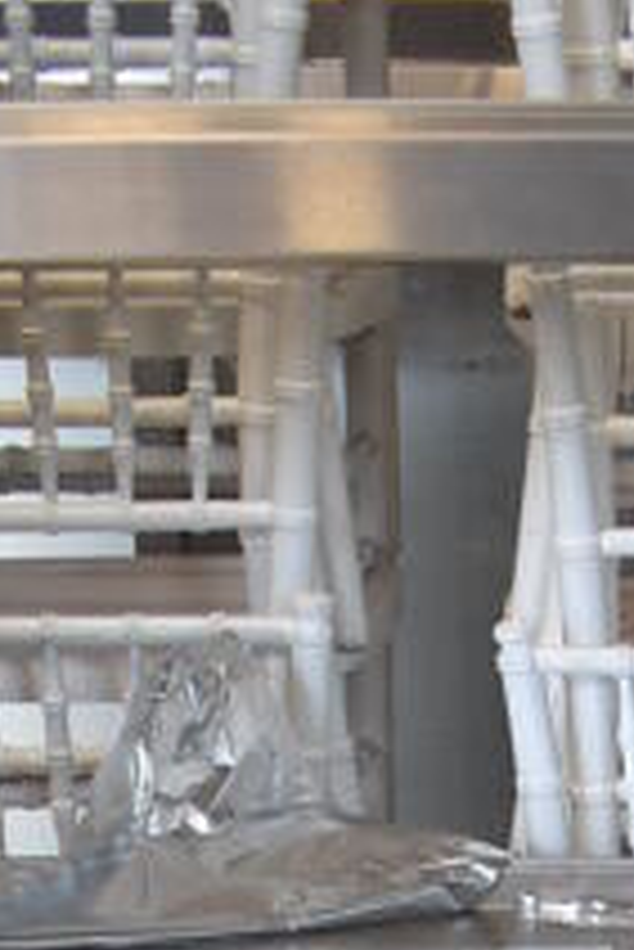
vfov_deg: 14.3
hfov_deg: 11.6
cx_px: 638
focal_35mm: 117
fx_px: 3085
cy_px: 1943
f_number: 3.5
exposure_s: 1/250
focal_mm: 18
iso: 800
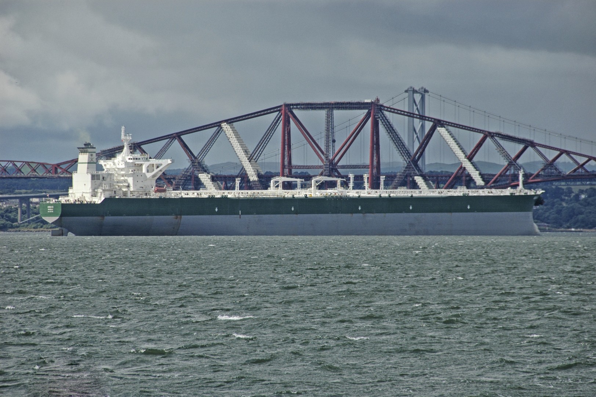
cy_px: 198
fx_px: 4963
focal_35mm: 300
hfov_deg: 6.9
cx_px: 298
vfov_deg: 4.6
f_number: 8
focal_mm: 200
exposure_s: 1/800
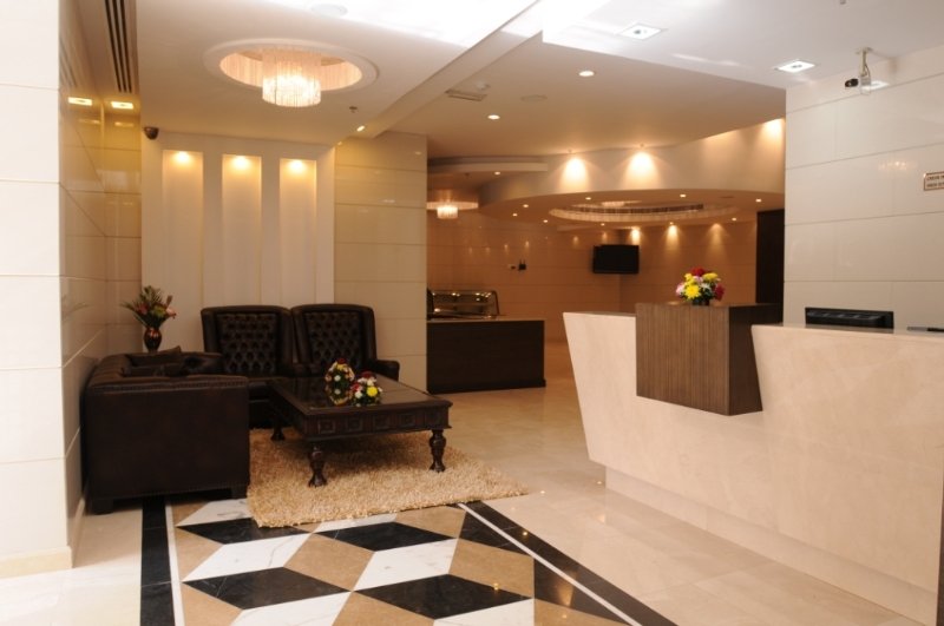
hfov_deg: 70.5
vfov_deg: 50.3
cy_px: 313
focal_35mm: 26
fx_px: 668
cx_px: 472
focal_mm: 17
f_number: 22
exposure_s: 1/50
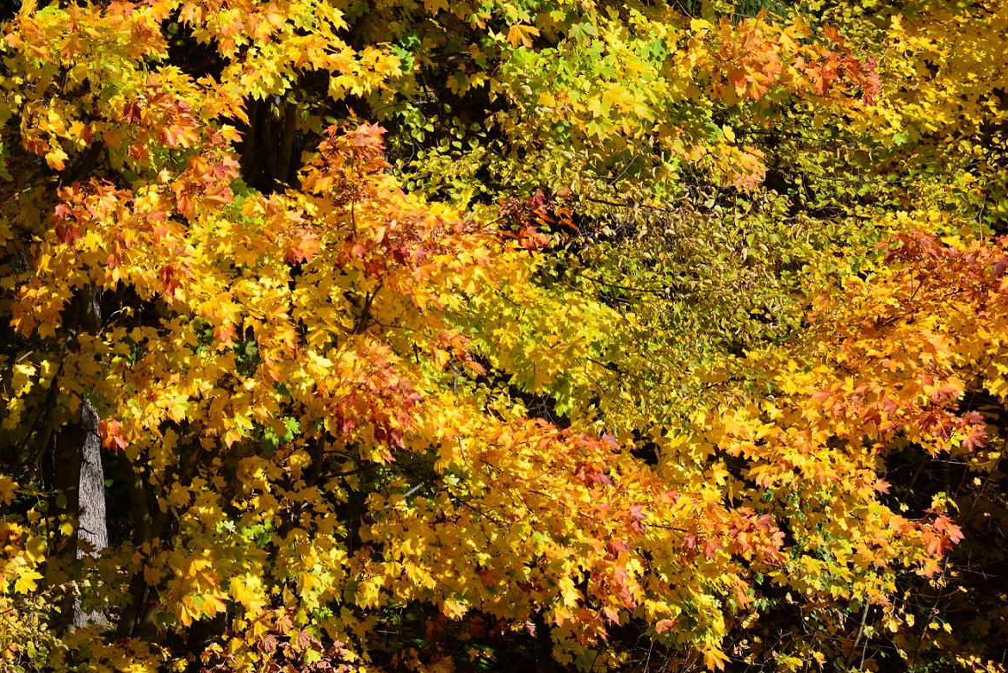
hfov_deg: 11.3
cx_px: 433
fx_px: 5084
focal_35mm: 182
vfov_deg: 7.6
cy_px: 292
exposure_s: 1/500
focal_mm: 105
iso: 200
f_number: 5.6
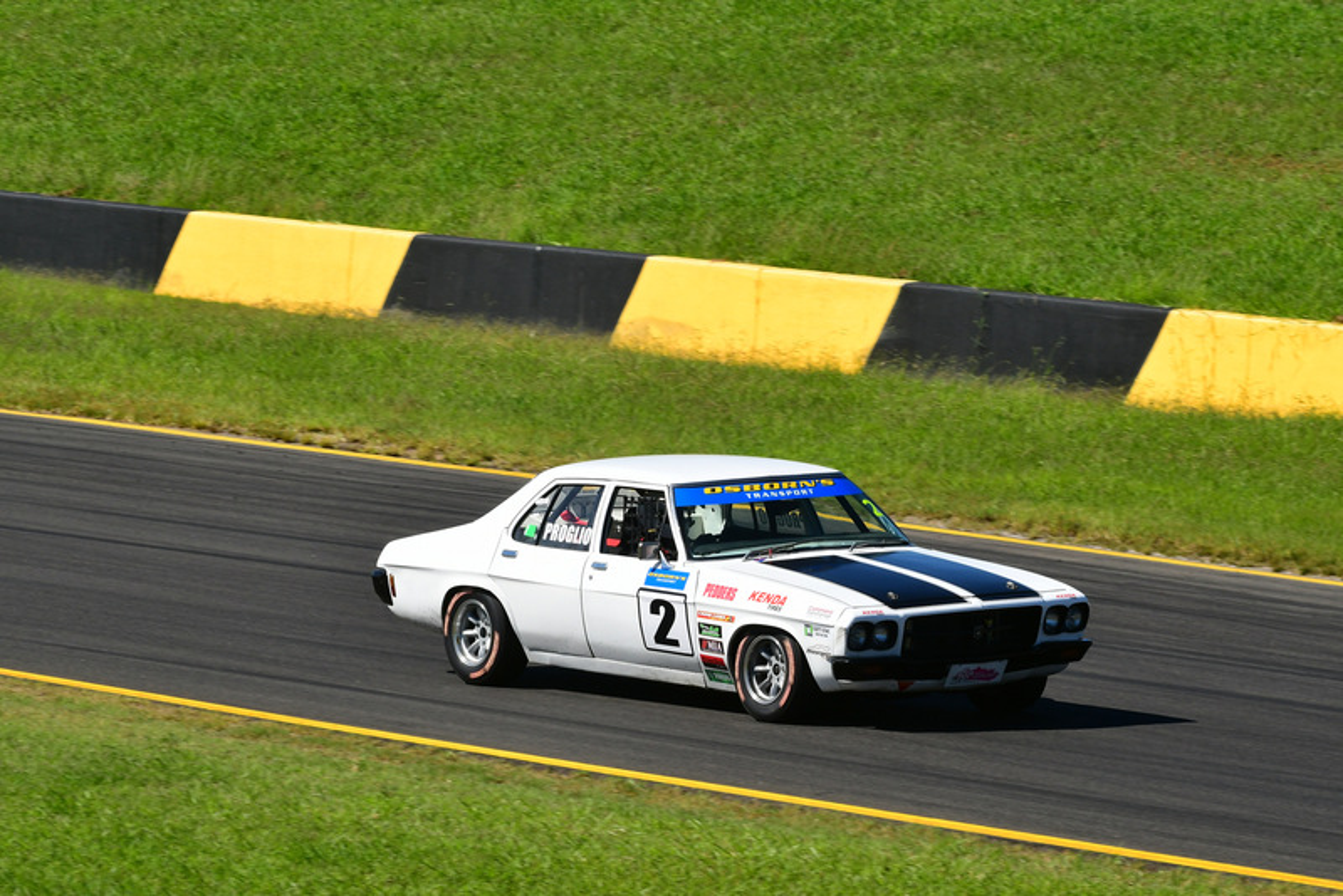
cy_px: 448
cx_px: 672
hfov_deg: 6.5
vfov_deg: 4.4
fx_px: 11755
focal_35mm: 315
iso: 500
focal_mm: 210
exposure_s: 1/640
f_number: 13
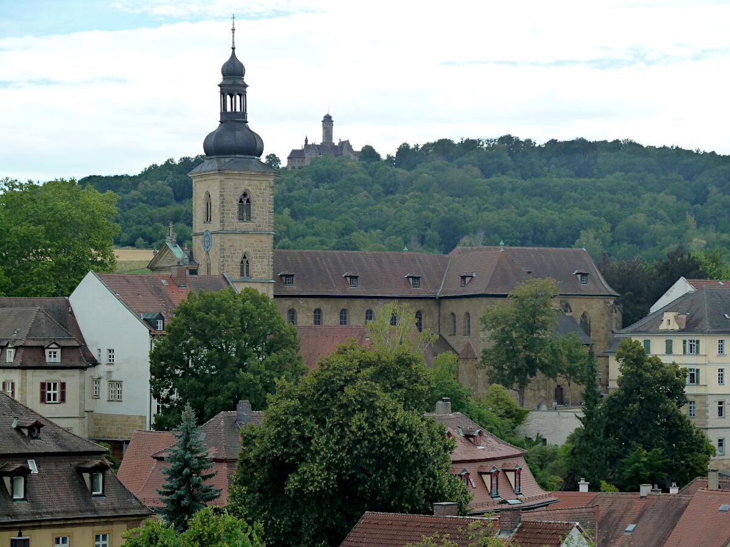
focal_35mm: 128
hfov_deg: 15.4
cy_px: 274
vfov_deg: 11.6
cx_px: 365
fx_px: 2699
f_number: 4.4
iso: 125
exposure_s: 1/320
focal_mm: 21
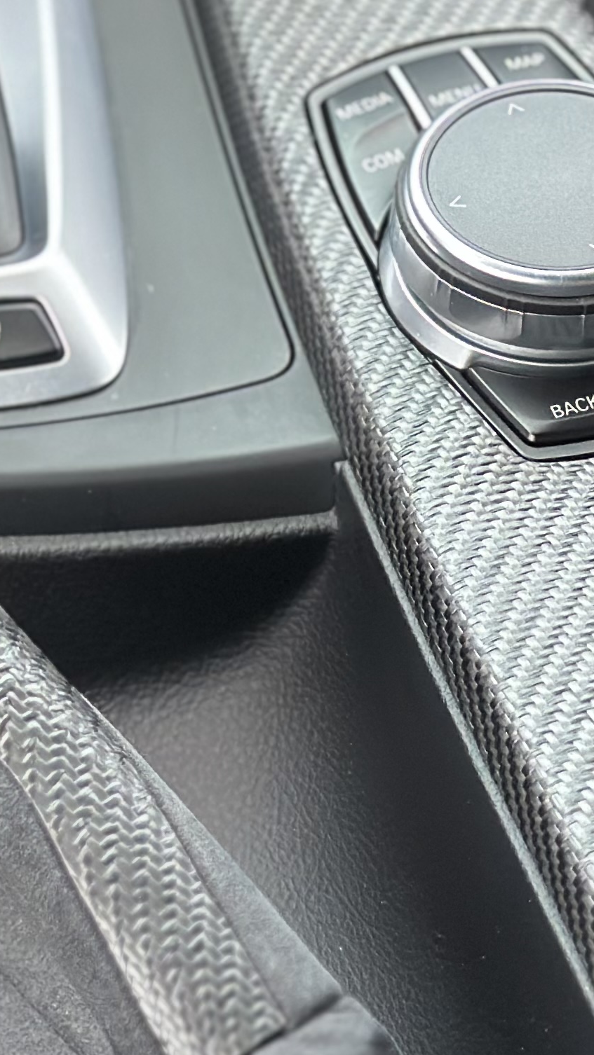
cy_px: 70
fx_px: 3921
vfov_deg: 15.1
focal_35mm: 140
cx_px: 26
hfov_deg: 8.6
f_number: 1.78
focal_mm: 6.86
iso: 250
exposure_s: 1/45
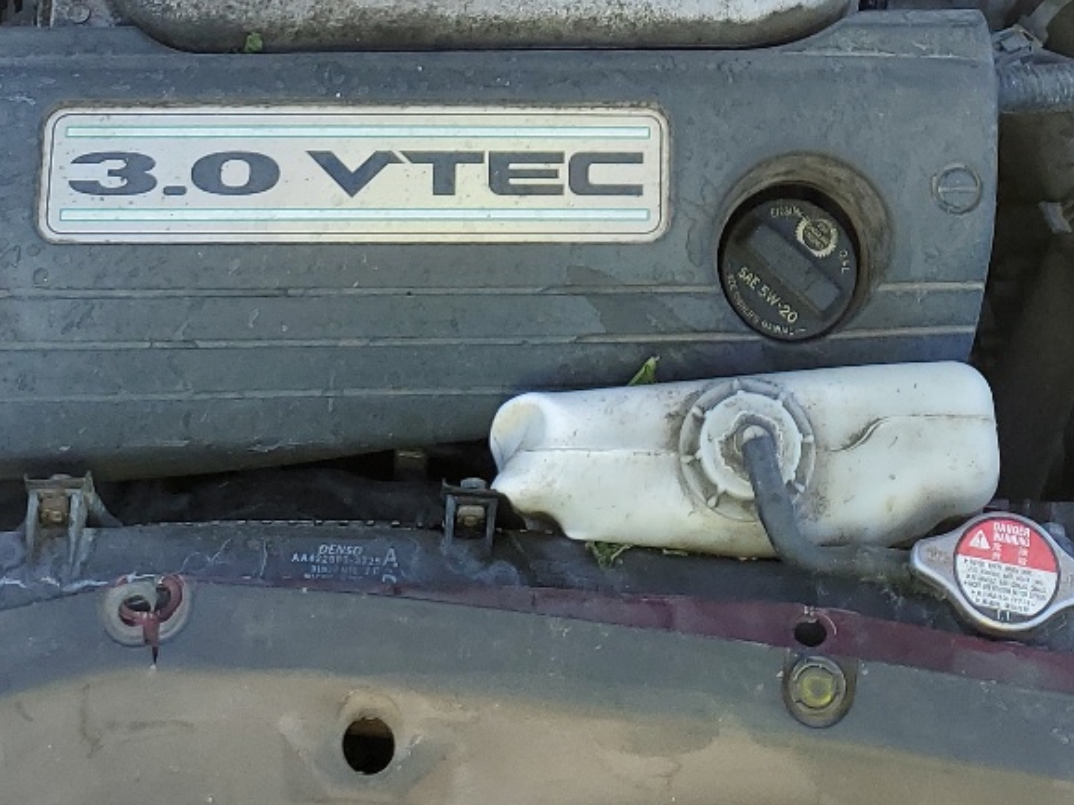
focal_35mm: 72
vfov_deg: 19.4
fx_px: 2233
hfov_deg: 26.9
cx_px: 676
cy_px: -134
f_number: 1.5
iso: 50
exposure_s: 1/476
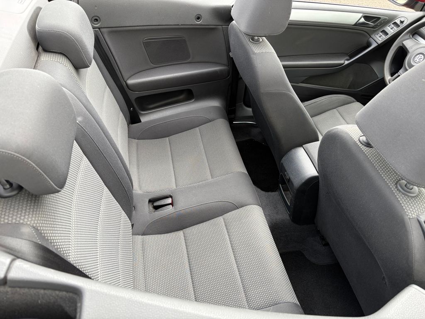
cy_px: 160
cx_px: 212
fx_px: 319
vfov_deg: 53.1
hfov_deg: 67.3
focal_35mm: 26
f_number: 1.6
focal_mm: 5.96
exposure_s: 1/352
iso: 50
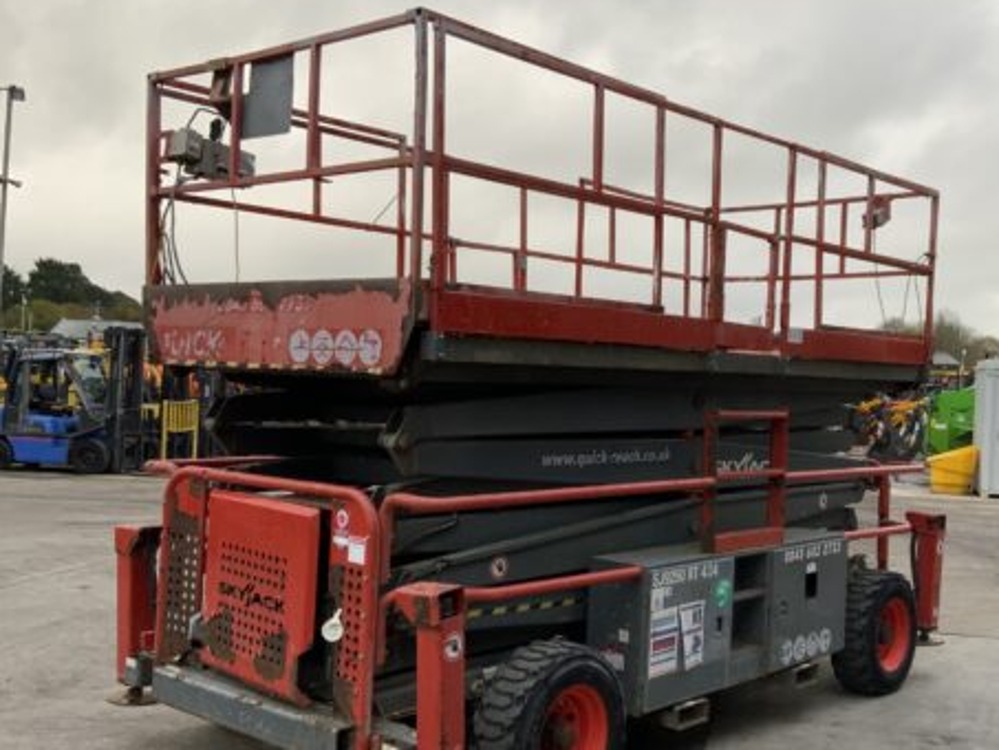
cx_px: 598
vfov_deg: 35.1
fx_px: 1184
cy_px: 432
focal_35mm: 41
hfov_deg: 45.5
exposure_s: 1/122
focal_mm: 3
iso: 32
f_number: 1.8
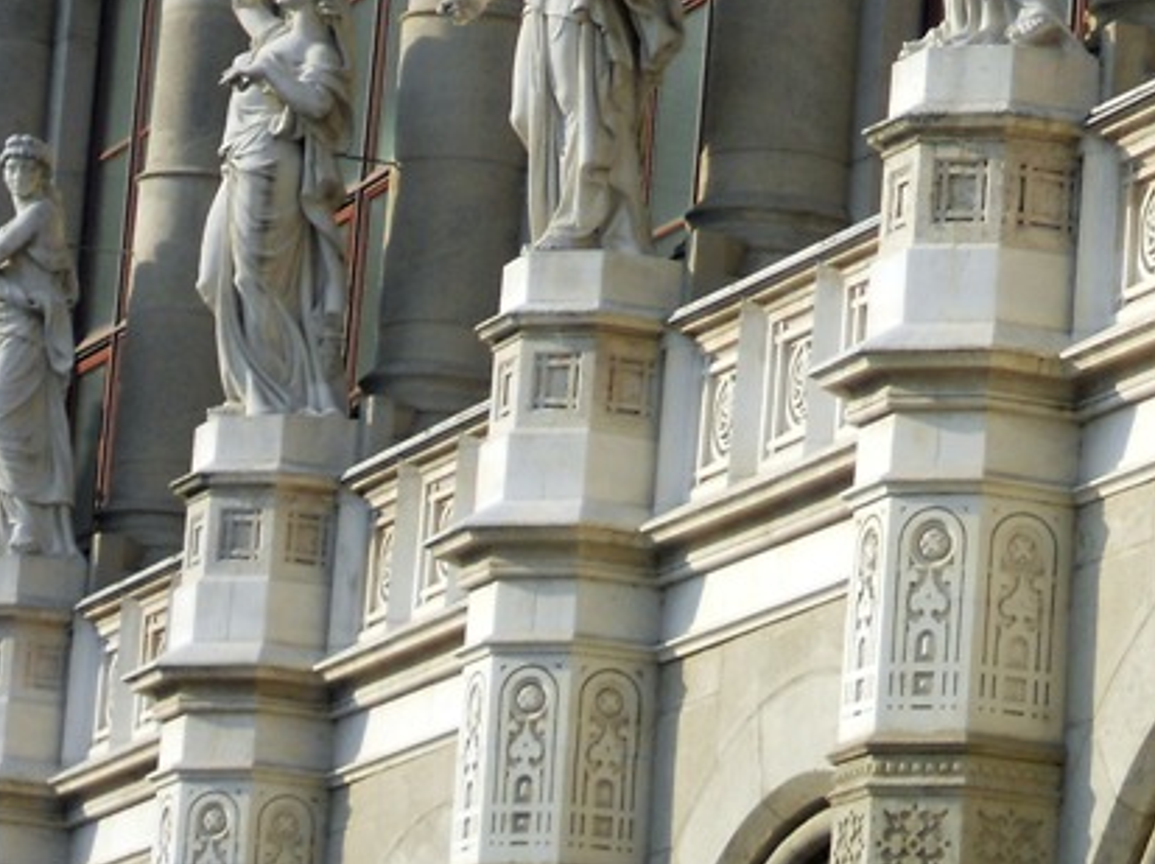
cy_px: 115
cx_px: 970
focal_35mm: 268
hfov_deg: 7.4
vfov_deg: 5.5
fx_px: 8934
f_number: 5.9
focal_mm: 19.6
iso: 80
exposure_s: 1/250
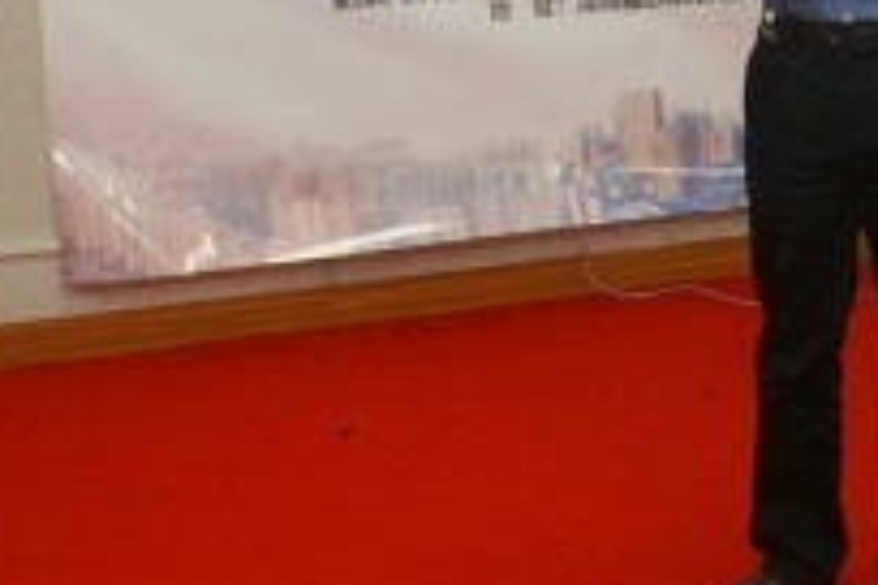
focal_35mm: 103
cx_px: 805
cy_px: -9
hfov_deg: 19.4
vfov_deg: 13.1
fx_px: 2512
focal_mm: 28
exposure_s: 1/60
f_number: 5.6
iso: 800
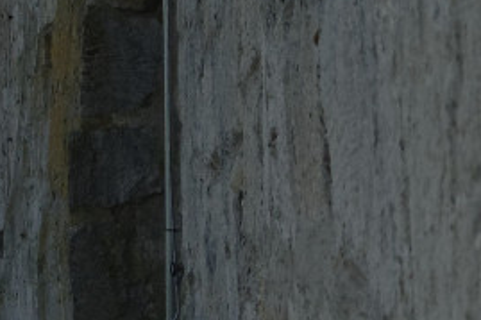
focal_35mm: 236
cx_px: -592
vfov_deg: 5.8
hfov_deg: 8.2
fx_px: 3151
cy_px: -131
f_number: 8
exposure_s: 1/100
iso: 200
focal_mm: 21
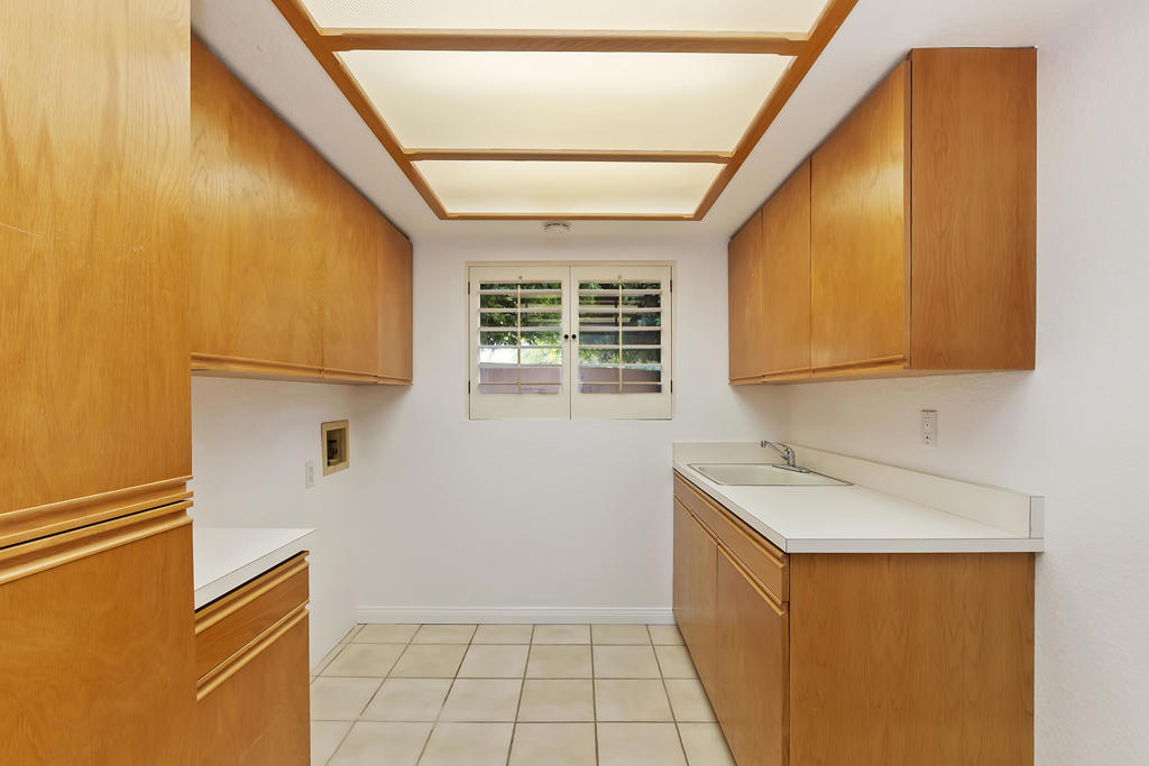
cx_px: 574
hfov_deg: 100.4
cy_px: 383
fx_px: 479
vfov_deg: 77.3
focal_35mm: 15
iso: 400
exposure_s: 1/30
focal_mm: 10
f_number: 8
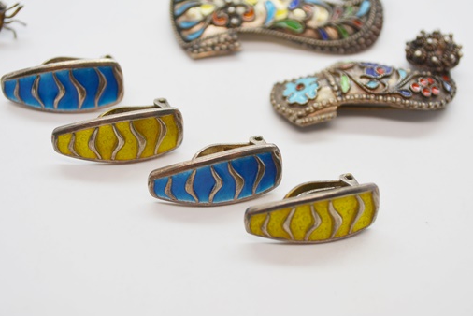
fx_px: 841
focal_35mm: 64
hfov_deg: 31.4
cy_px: 156
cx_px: 239
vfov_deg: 21.3
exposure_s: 1/125
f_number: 5.6
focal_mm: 36
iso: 200
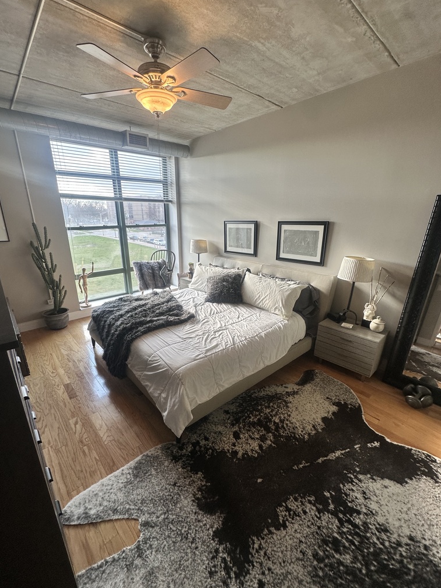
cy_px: 302
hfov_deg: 81.7
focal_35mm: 15
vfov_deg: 98.1
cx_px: 208
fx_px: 255
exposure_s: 1/120
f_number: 2.2
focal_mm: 2.22
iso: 64
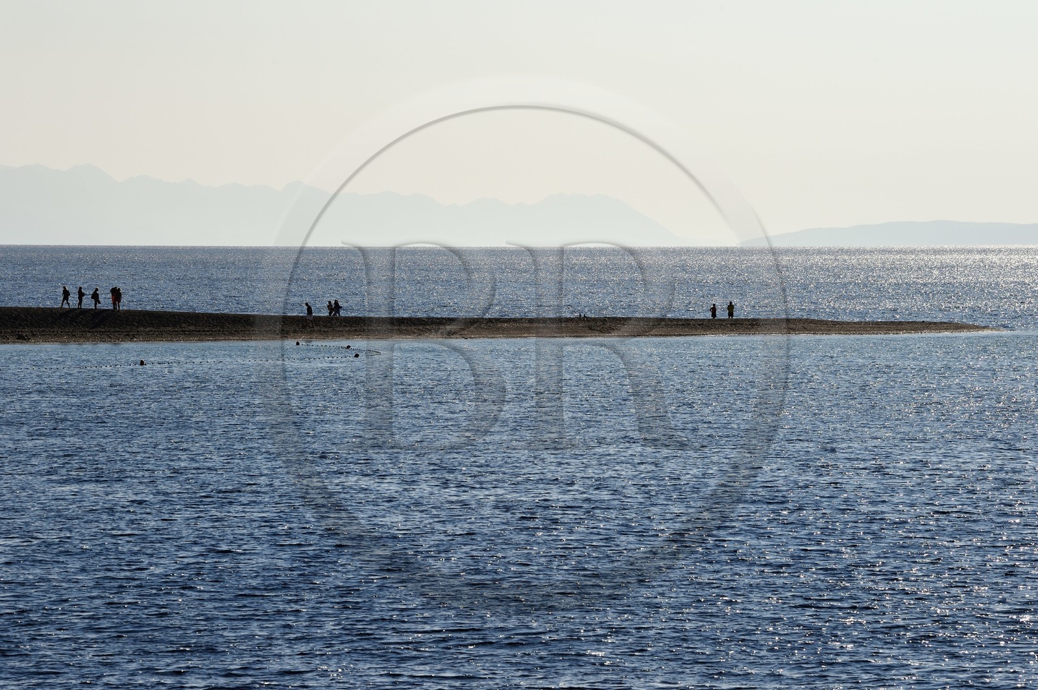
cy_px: 345
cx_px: 519
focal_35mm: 200
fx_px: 5762
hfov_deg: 10.3
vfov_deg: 6.9
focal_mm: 200
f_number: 11
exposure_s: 1/1000
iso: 200
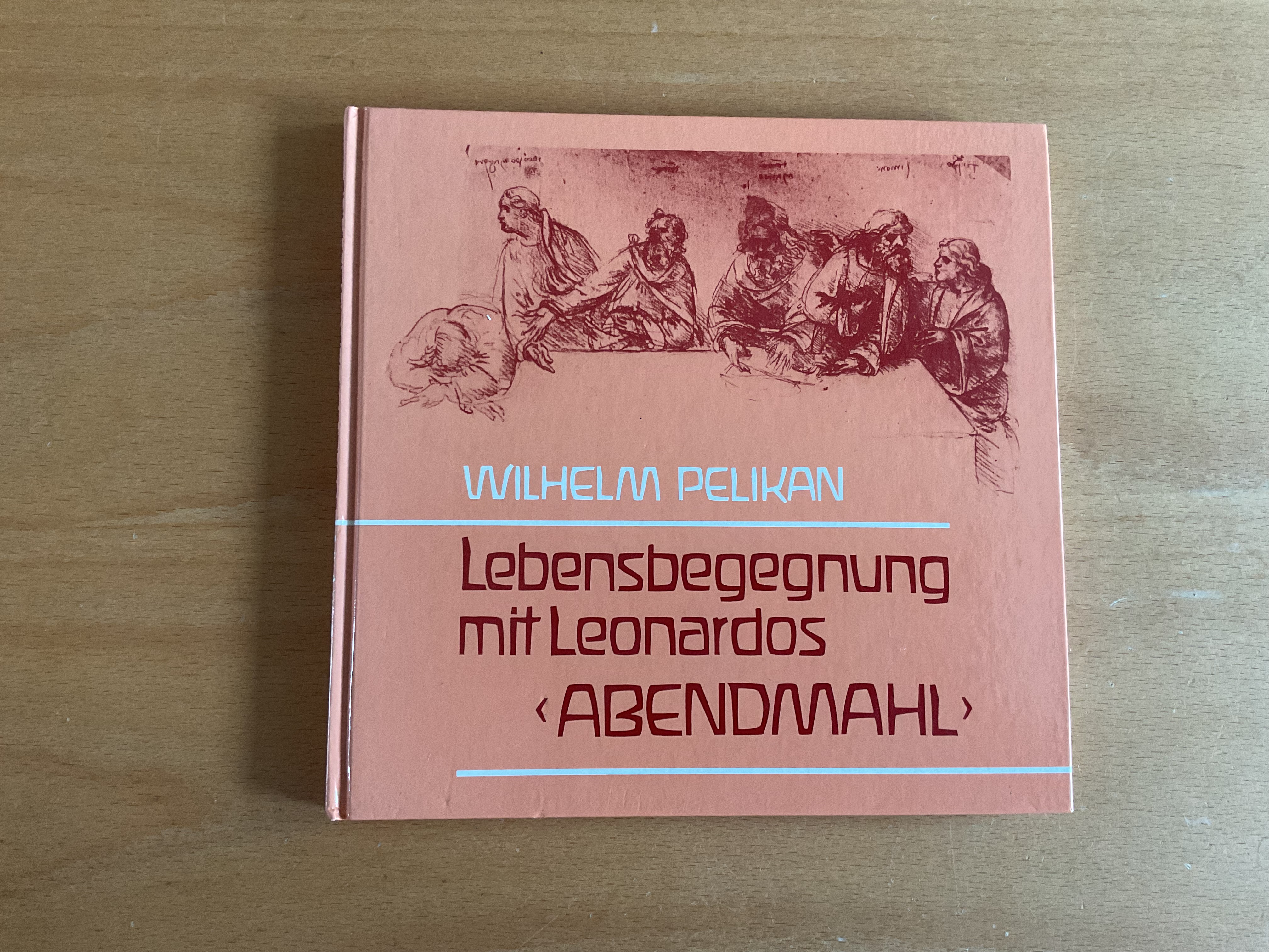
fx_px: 1063
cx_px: 634
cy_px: 476
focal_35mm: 29
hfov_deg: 61.7
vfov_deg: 48.2
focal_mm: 3
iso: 100
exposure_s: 1/60
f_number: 1.8
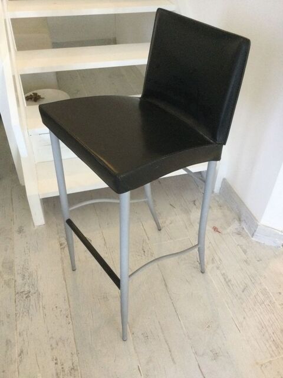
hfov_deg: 45.4
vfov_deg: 58.4
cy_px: 189
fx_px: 338
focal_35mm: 31
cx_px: 142
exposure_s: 1/25
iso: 200
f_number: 2.4
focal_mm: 3.3
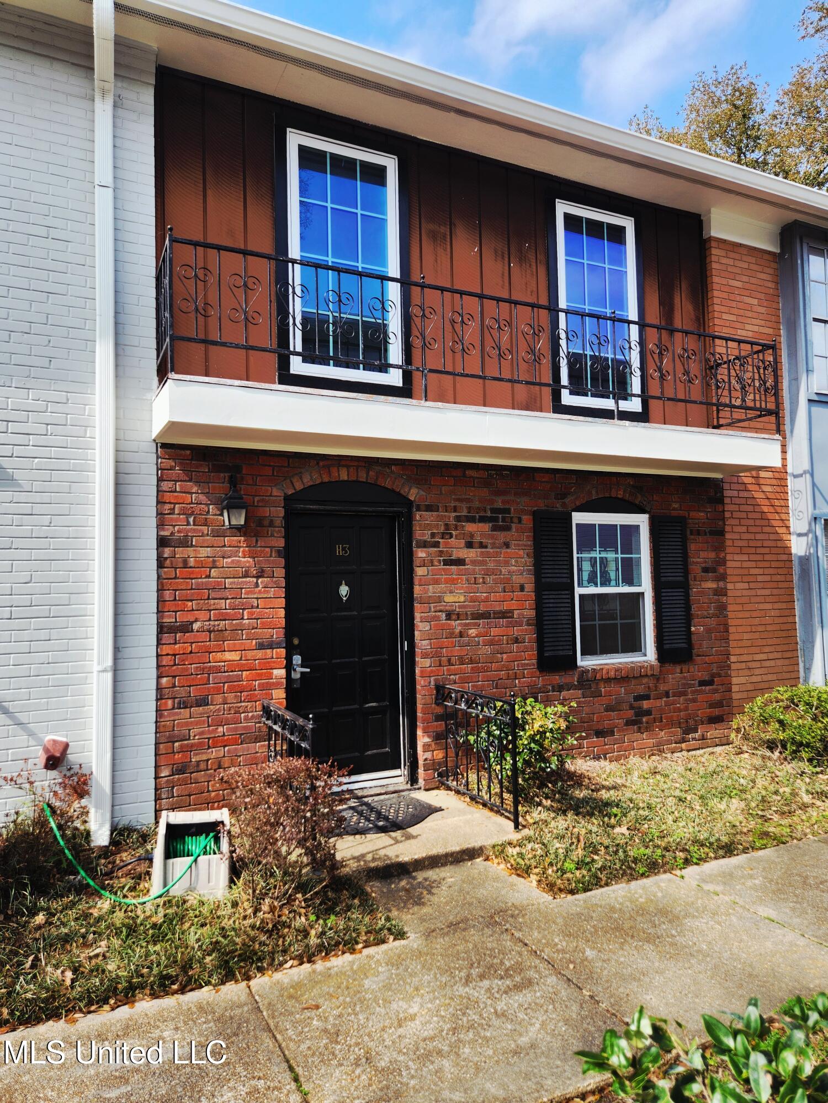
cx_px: 414
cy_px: 552
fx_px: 734
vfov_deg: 73.9
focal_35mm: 23
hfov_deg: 58.9
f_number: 1.8
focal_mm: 5.4
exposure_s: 1/667
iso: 20
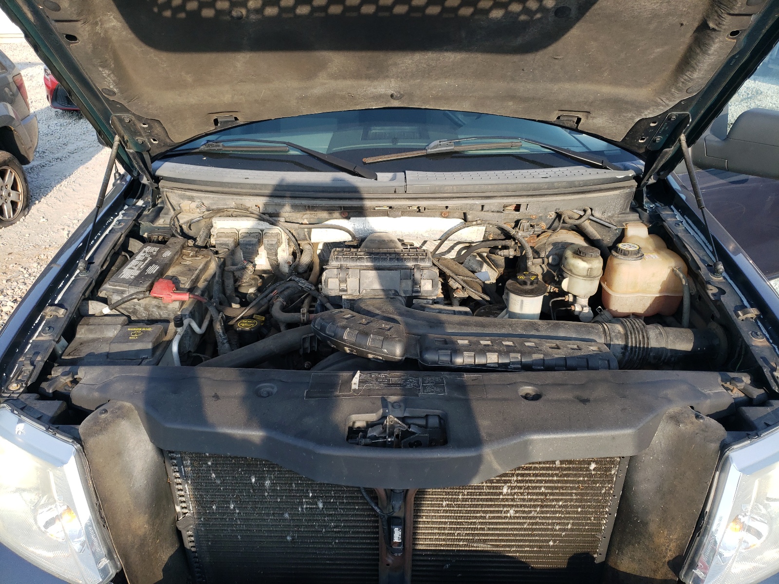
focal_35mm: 26
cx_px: 390
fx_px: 585
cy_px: 292
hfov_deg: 67.3
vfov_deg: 53.1
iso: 50
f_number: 1.5
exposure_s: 1/909
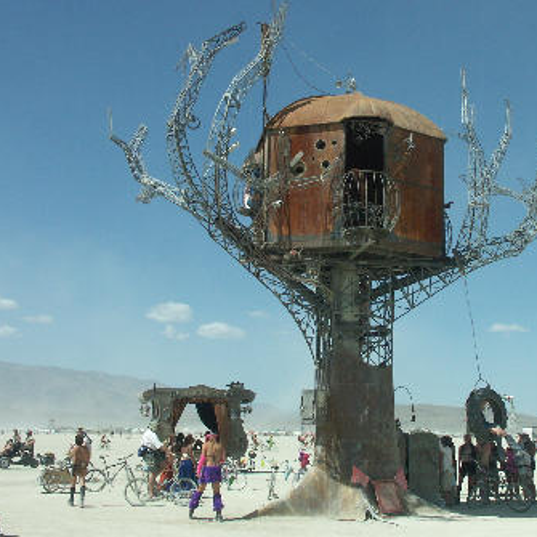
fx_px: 913
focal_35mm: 52
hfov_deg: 32.5
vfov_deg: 32.8
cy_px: 255
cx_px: 360
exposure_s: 1/500
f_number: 9
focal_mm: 9.58
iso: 100
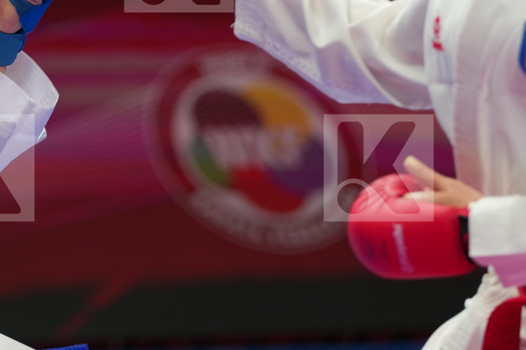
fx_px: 8779
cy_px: -41
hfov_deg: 3.4
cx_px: -20
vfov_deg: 2.3
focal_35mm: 601
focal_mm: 175
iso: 400
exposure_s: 1/1000
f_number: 2.8
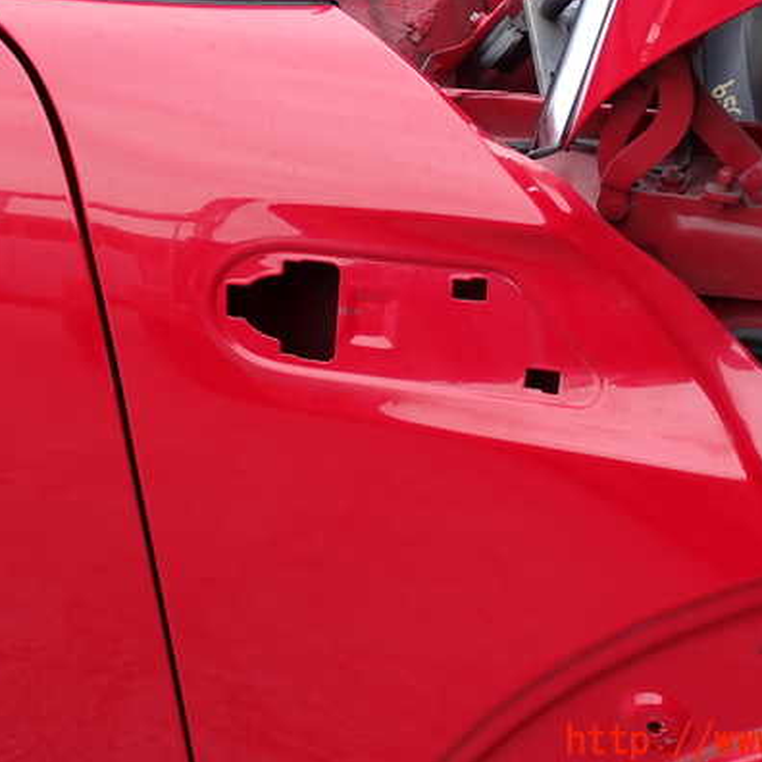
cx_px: 423
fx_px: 1469
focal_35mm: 59
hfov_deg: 29.1
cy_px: 333
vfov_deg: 29.0
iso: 100
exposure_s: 1/100
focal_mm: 7.84
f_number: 4
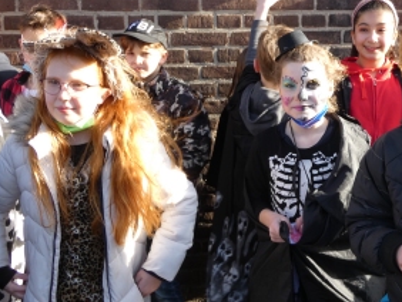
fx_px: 593
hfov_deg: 37.1
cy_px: 111
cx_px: 265
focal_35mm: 51
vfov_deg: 28.5
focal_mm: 6.5
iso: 80
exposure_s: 1/160
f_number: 3.5
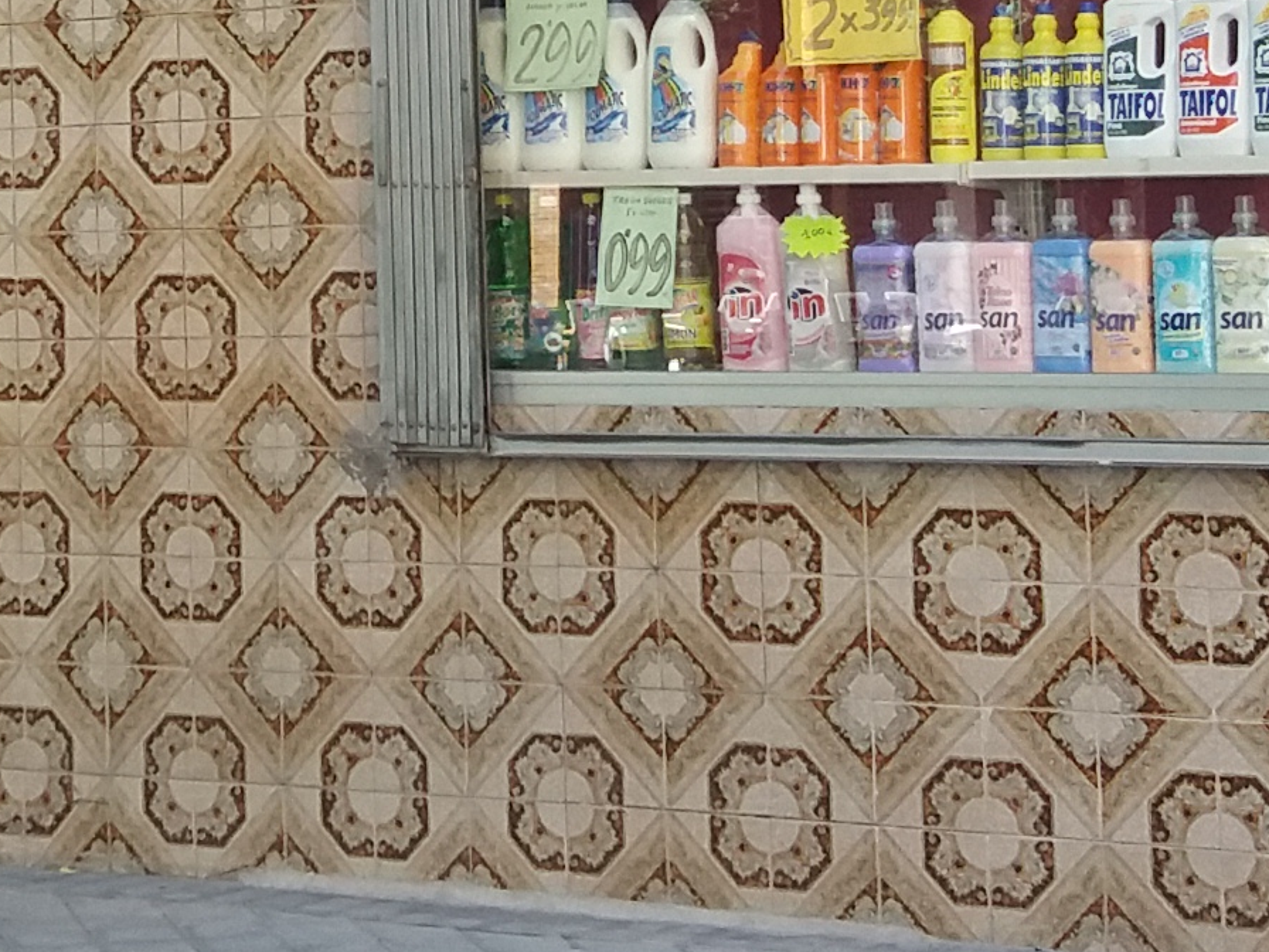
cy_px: -106
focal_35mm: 129
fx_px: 4729
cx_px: 95
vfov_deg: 11.3
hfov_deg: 15.1
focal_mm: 3.7
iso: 64
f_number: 1.9
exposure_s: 1/108
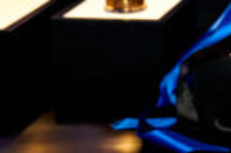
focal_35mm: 258
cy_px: -247
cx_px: 446
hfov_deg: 7.7
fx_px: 1654
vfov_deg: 5.1
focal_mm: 36
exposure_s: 1/200
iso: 1250
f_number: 4
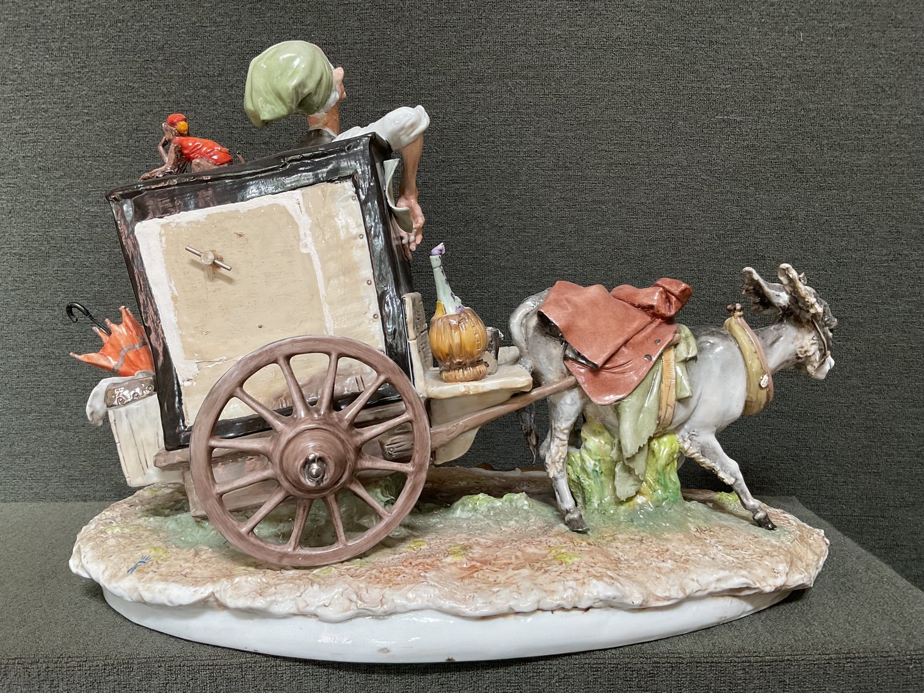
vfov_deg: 48.2
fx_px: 774
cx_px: 462
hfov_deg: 61.7
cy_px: 346
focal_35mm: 29
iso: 64
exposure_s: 1/50
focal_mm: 3
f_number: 1.8
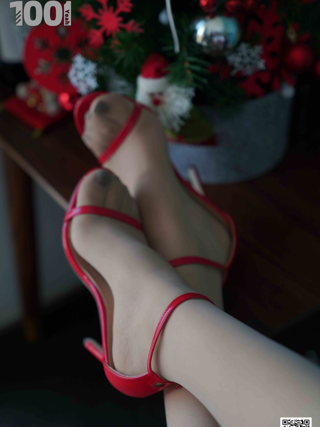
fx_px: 937
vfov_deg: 25.7
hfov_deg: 19.4
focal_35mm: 76
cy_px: 227
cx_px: 161
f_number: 2.8
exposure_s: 1/200
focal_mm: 70
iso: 320
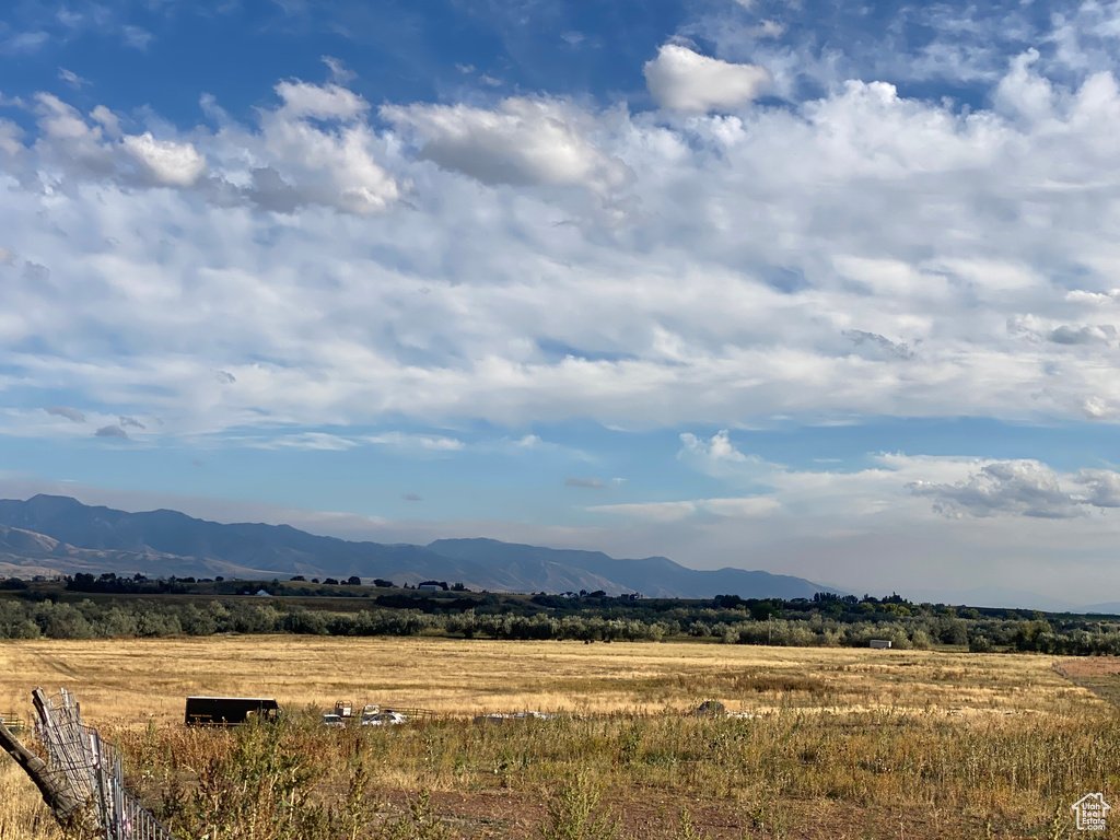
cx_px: 560
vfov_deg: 28.0
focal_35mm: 52
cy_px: 420
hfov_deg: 36.8
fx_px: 1682
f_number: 2
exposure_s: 1/1996
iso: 20
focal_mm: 6
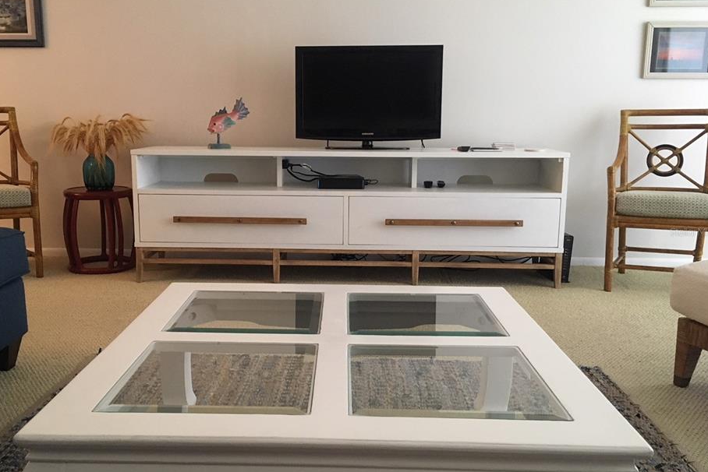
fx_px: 669
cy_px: 231
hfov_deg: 55.7
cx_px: 318
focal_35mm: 34
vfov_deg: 38.9
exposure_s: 1/30
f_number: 2.2
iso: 160
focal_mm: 4.15
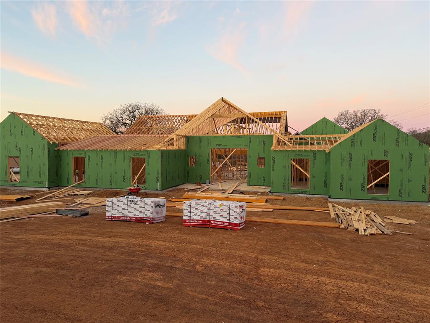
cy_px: 162
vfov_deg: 56.8
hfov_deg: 71.6
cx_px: 215
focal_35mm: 24
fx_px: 298
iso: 125
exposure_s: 1/121
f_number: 1.78
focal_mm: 6.76
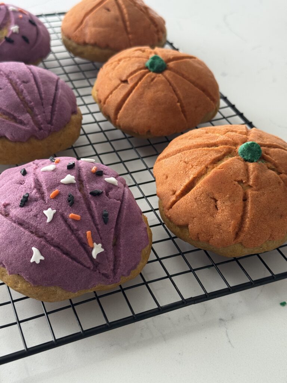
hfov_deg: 30.3
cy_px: 192
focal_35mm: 48
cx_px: 144
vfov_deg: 39.7
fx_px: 531
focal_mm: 6.76
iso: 250
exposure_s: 1/60
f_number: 1.78
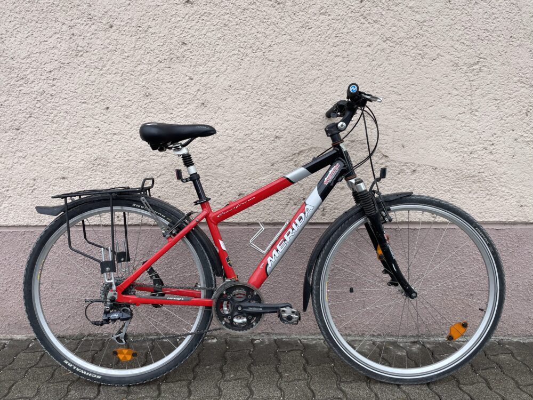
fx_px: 400
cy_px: 200
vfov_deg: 53.1
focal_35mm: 26
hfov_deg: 67.3
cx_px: 266
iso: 32
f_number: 1.6
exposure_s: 1/197
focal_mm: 4.2
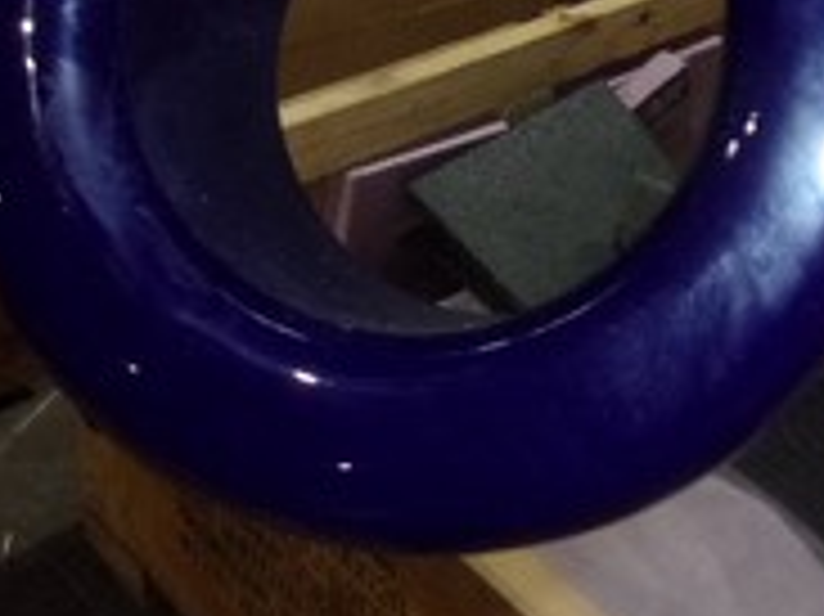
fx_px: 1404
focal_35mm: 59
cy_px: 166
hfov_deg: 32.4
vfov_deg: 24.6
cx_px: 567
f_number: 3
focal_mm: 4.9
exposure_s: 1/34
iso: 200
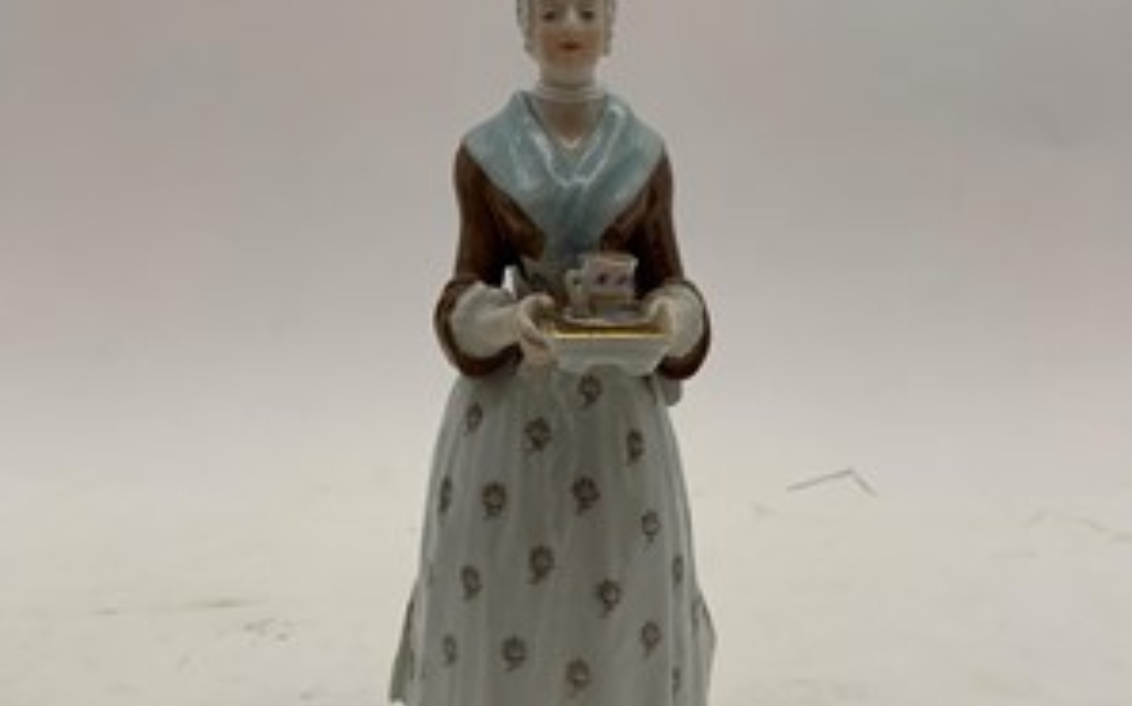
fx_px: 1141
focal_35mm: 37
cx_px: 566
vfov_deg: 34.2
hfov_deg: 52.8
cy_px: 437
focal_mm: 4.25
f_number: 1.8
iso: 32
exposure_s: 1/122
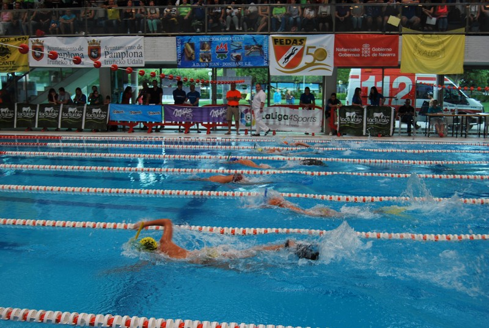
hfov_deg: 49.5
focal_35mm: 39
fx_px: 531
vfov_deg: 34.4
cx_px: 244
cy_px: 164
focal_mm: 26
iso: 200
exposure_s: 1/100
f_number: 5
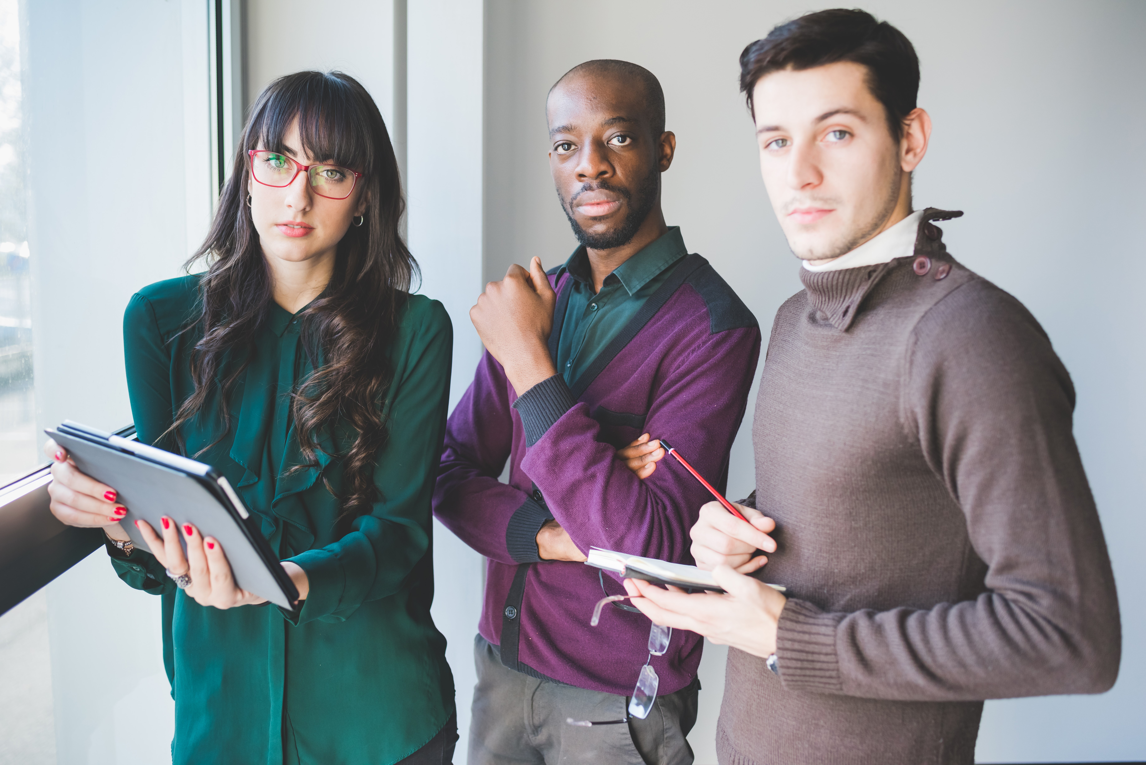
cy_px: 382
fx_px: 1114
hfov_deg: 54.4
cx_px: 573
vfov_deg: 37.9
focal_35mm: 35
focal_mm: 35
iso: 400
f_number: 2.8
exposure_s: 1/400
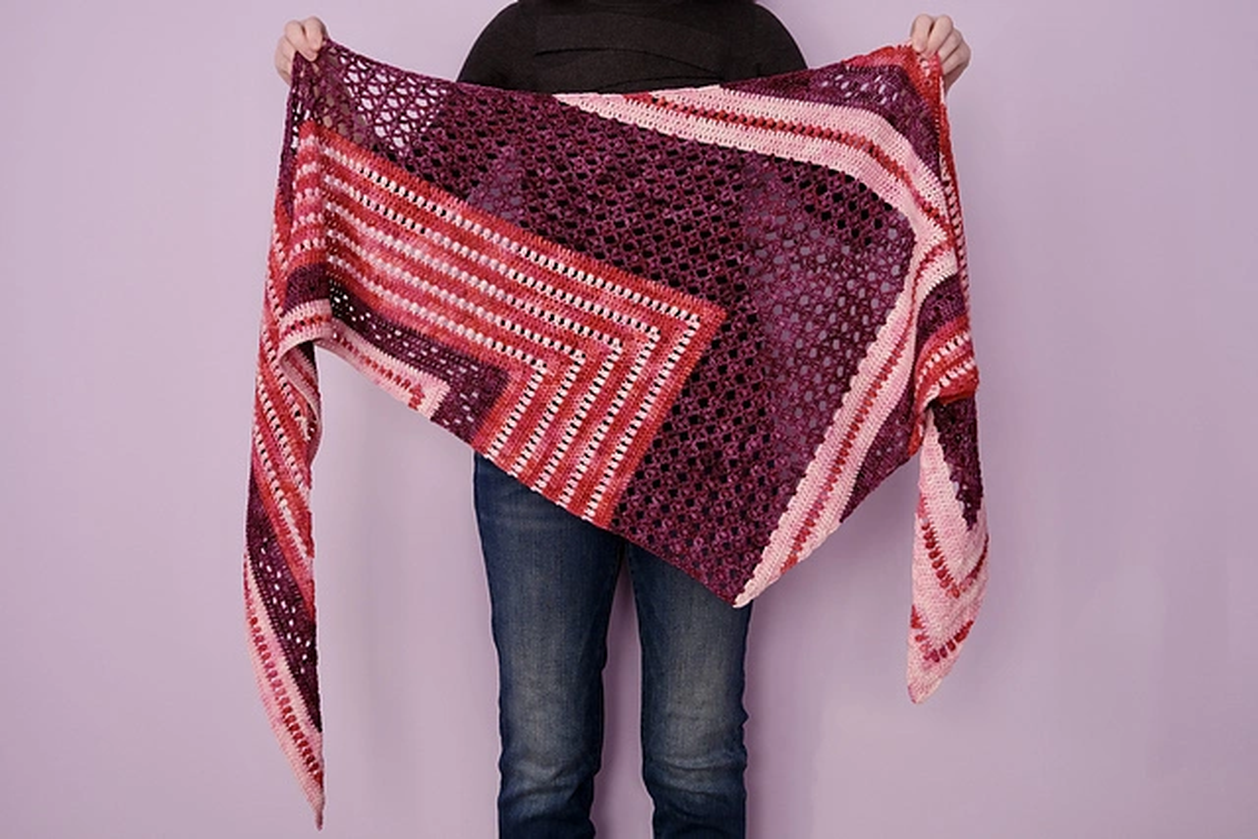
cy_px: 420
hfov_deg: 42.7
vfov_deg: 29.3
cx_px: 629
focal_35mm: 46
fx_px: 1608
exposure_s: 1/100
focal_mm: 30.8
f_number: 4
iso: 500
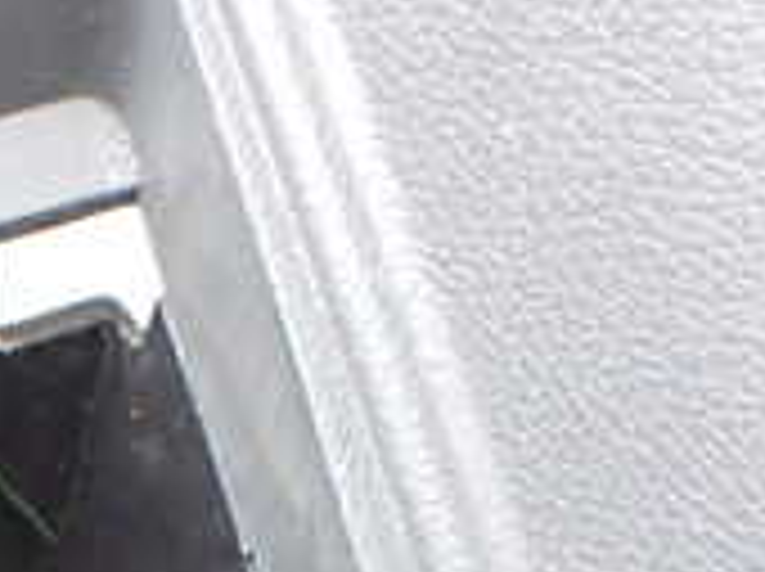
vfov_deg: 13.0
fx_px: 2339
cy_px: 901
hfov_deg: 17.8
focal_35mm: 106
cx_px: -104
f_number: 2.3
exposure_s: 1/60
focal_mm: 5.4
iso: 800
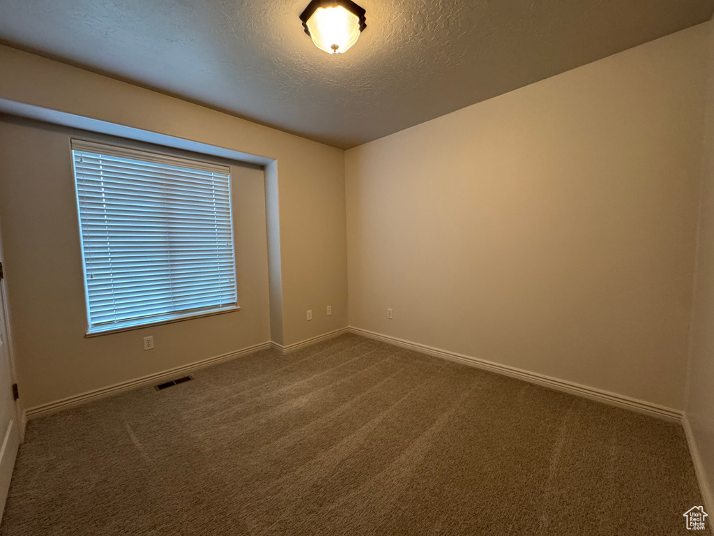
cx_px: 357
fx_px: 289
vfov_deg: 85.7
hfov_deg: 102.1
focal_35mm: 14
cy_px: 268
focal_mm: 2.22
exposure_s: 1/60
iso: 320
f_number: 2.2
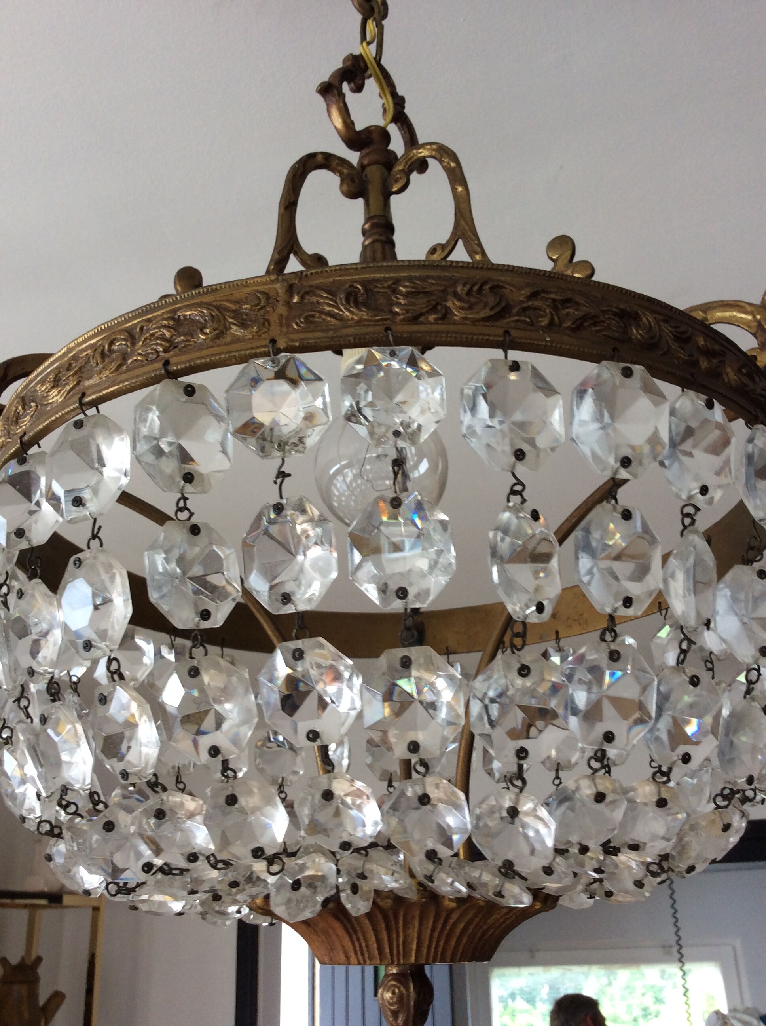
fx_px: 947
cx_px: 383
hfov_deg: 44.1
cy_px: 513
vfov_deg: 56.9
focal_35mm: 32
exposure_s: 1/25
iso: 40
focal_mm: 3.3
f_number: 2.4
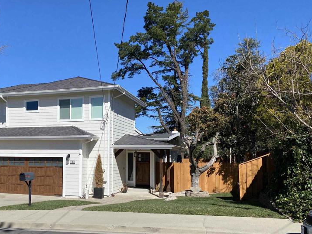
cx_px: 91
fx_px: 333
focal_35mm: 37
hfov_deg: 48.8
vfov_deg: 38.5
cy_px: 144
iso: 32
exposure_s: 1/3846
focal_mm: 4.25
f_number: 1.8
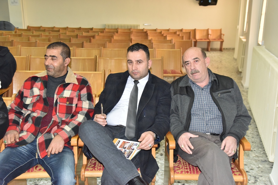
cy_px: 92
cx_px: 139
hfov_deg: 44.5
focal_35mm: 44
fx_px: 340
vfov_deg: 30.5
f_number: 6.3
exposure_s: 1/200
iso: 2500
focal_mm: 44
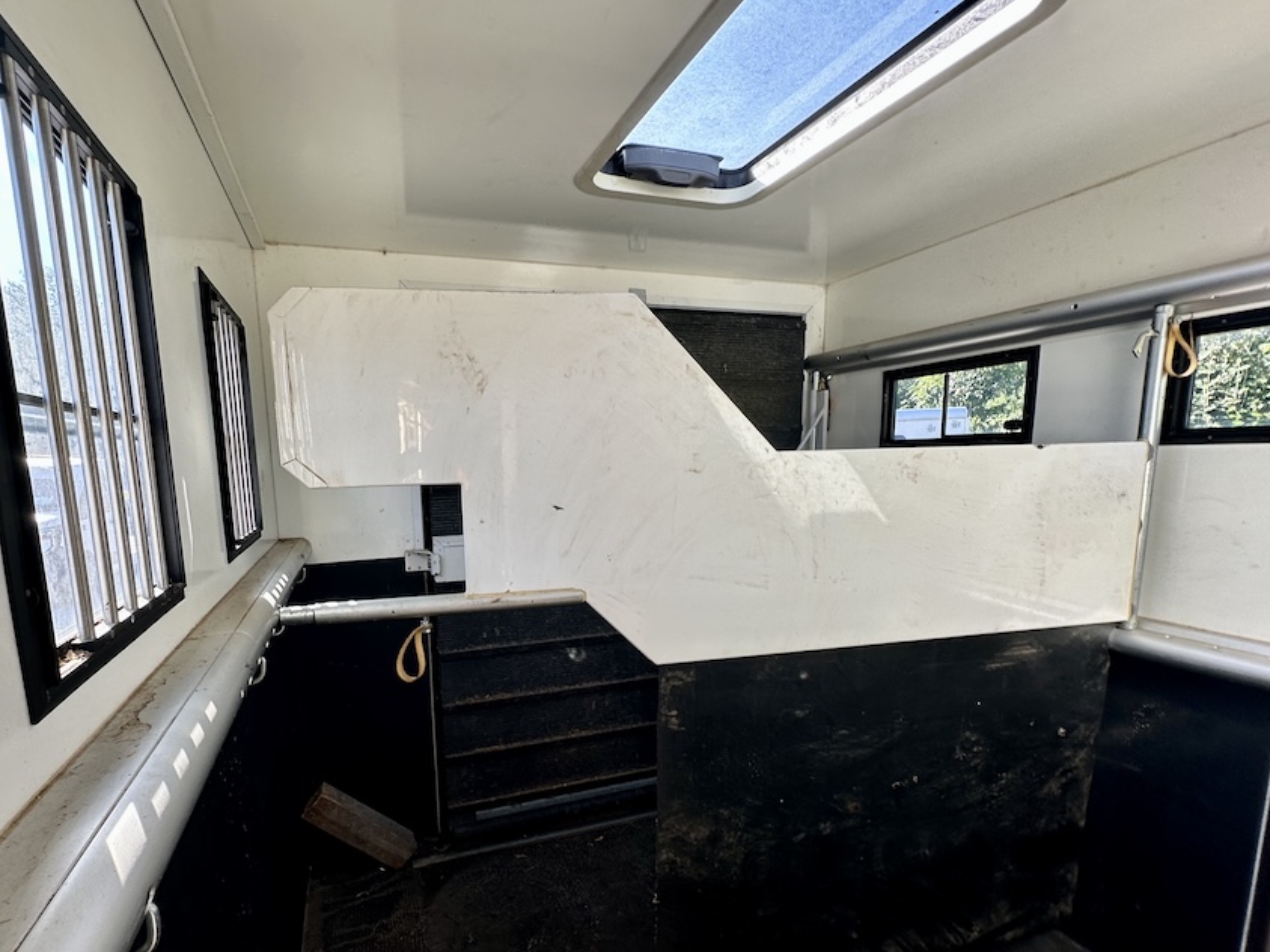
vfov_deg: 74.2
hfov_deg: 90.6
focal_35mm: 17
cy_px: 554
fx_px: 624
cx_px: 554
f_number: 2.2
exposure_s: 1/101
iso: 40
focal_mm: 2.22
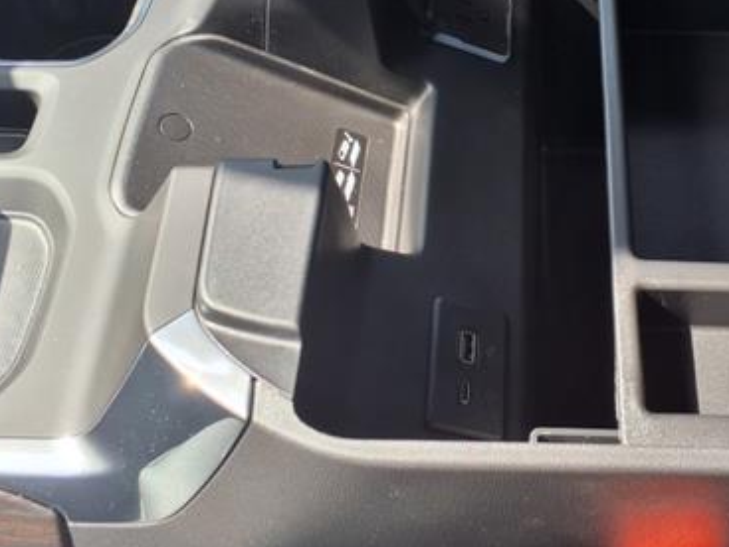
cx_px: 487
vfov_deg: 30.2
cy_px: 119
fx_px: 990
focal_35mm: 47
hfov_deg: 39.9
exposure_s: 1/196
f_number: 1.9
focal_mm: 3.58
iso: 40
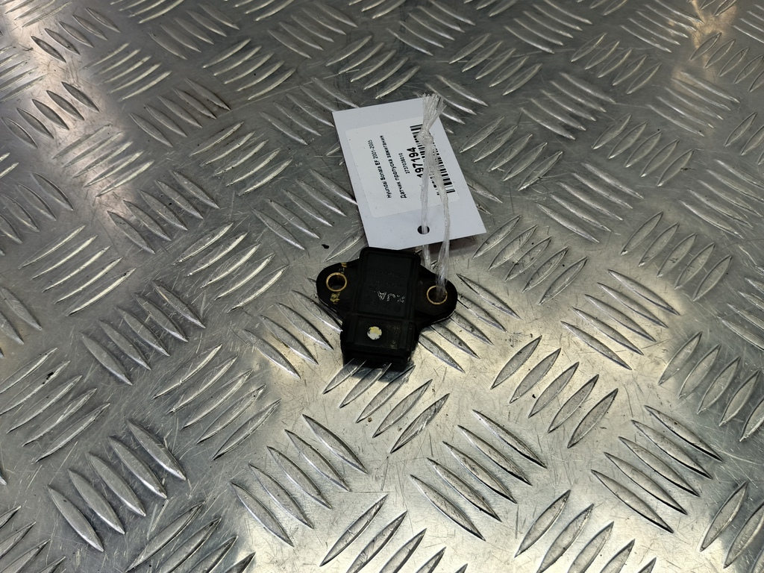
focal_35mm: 23
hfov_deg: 73.9
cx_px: 382
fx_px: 508
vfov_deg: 58.9
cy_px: 286
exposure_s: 1/100
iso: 129
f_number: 1.6
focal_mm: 4.11
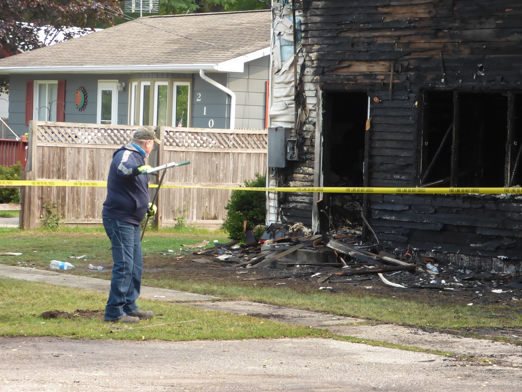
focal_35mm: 132
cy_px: 196
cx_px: 261
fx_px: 1991
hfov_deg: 14.9
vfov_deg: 11.2
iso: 100
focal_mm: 23.64
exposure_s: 1/60
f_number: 6.3
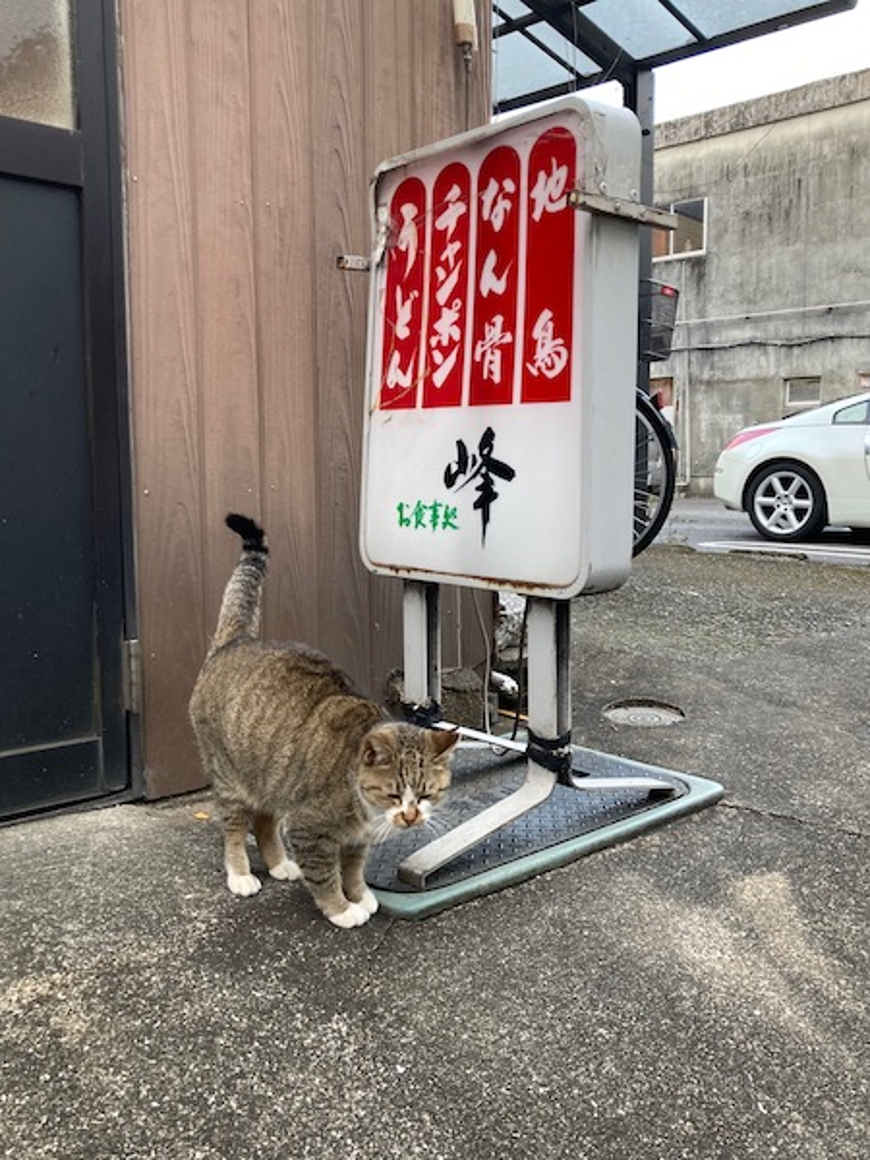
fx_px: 938
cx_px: 435
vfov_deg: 63.4
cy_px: 580
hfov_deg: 49.7
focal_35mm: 28
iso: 80
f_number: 1.8
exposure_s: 1/60
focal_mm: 3.99
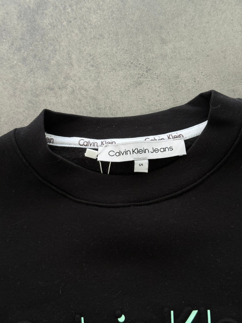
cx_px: 121
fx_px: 447
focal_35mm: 48
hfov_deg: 30.3
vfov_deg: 39.7
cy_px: 162
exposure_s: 1/121
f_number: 1.78
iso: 64
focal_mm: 6.76
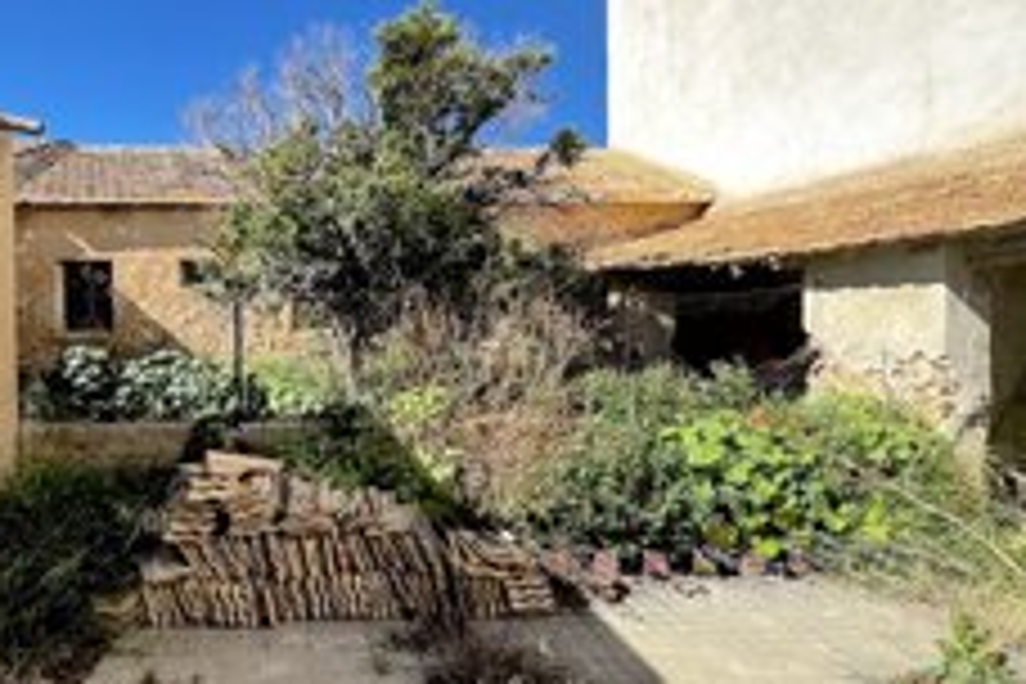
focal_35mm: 23
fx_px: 655
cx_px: 338
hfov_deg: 73.7
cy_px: 315
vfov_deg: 55.0
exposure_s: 1/1034
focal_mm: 2.22
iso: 50
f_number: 2.2
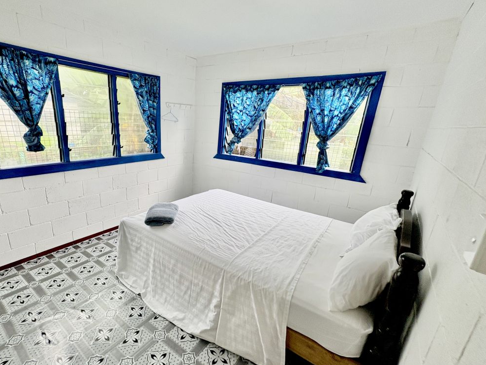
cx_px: 206
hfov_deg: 90.3
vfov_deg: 74.6
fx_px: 239
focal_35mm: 17
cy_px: 198
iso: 125
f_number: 2.2
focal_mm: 2.22
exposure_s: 1/99
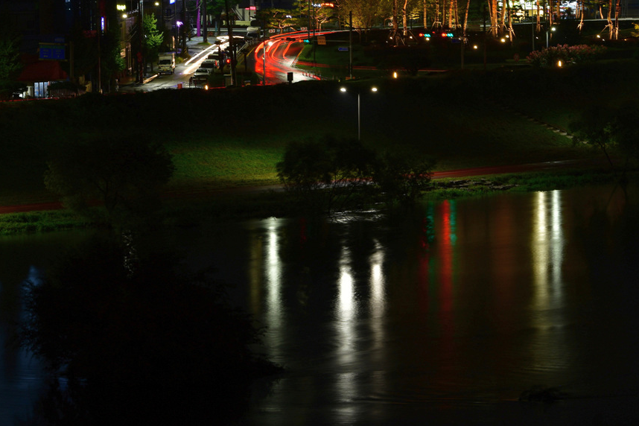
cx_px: 455
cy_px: 49
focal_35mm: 233
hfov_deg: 8.8
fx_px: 4135
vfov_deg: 5.9
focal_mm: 125
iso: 64
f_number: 9
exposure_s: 20
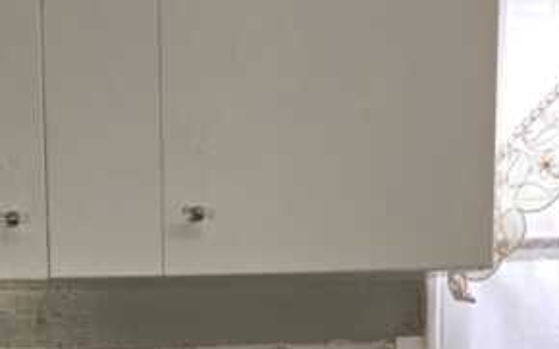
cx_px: 108
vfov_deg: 14.2
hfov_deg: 23.7
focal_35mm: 86
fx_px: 1310
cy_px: 524
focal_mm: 5.4
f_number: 1.8
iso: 80
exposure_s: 1/60
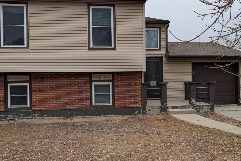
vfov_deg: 37.9
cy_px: 83
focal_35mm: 35
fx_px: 234
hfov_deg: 54.4
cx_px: 118
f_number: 1.68
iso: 23
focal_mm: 6.9
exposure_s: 1/584
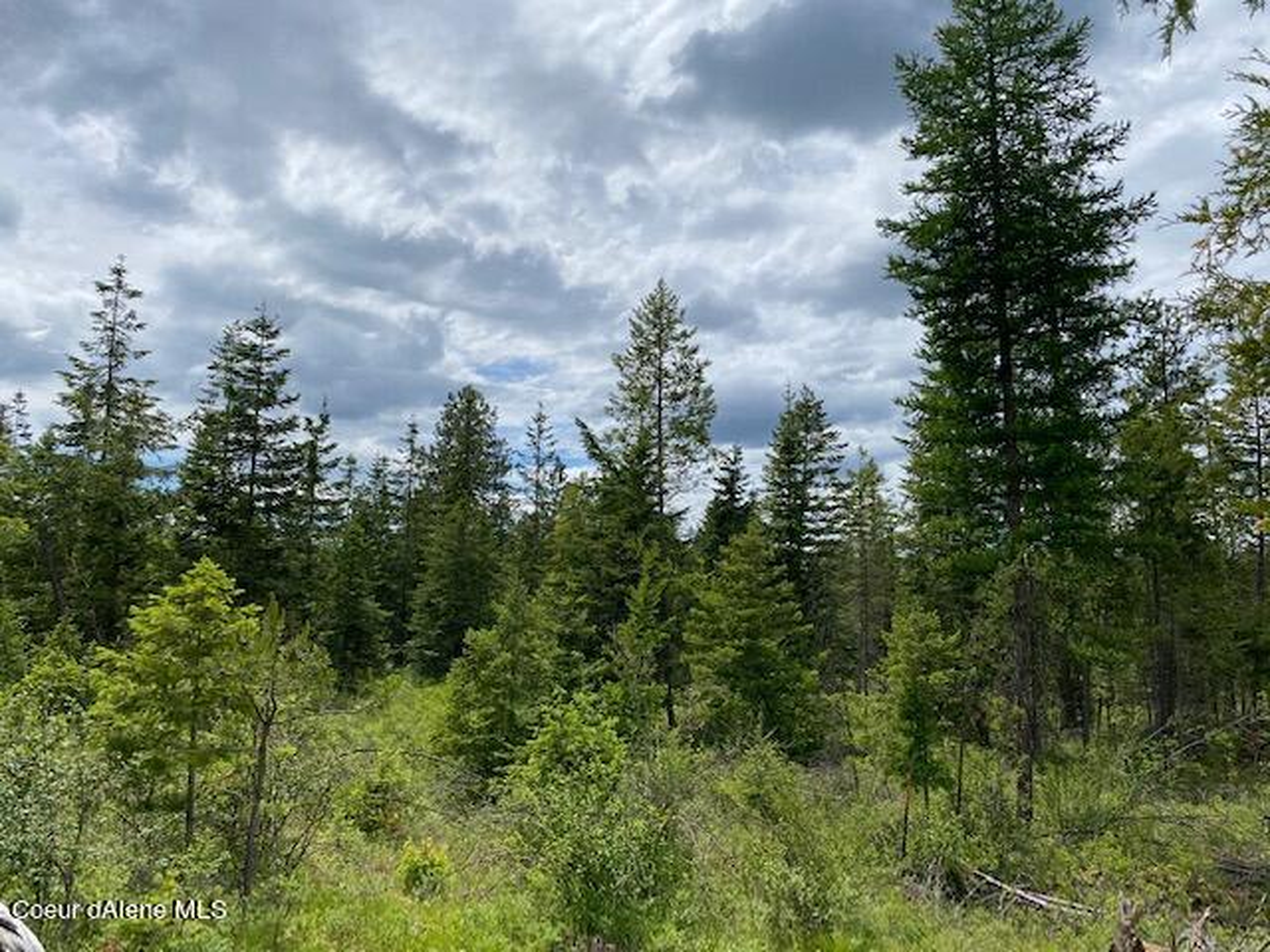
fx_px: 954
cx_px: 635
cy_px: 476
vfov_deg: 53.1
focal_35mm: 26
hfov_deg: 67.3
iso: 32
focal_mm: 4.25
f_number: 1.8
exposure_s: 1/6757
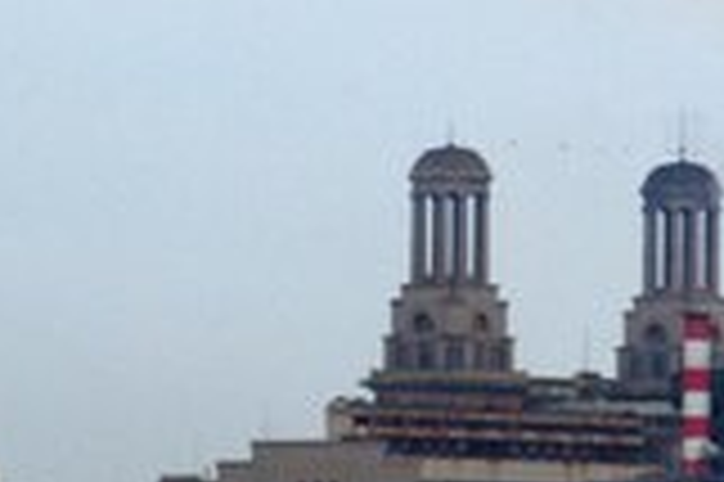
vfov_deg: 2.1
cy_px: 209
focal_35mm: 663
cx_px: 234
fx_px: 13320
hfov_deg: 3.1
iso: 800
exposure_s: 1/350
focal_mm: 148
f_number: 9.5
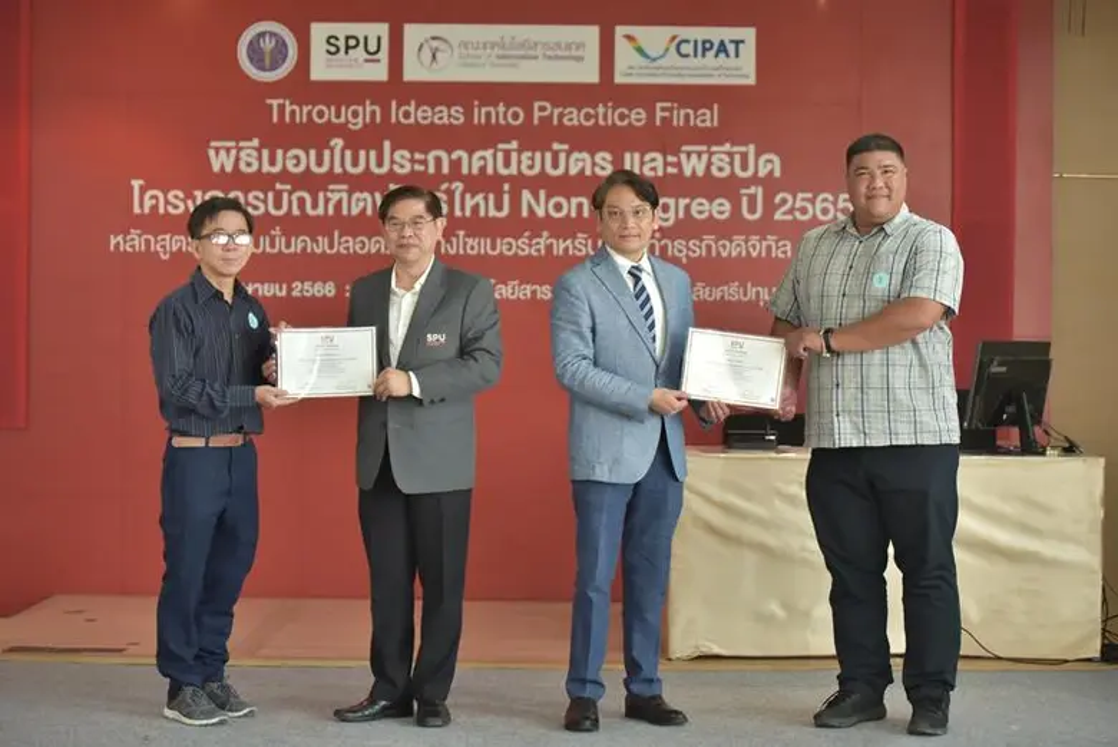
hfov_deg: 28.8
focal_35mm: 70
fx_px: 2175
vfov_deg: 19.5
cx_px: 559
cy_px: 374
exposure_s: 1/125
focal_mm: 70
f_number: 2.8
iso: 1600
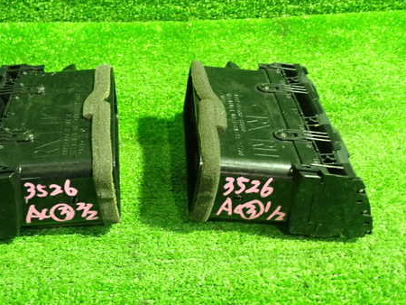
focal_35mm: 40
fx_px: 469
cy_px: 171
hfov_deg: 46.3
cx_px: 150
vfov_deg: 35.9
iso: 800
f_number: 2.3
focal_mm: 5.4
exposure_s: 1/25
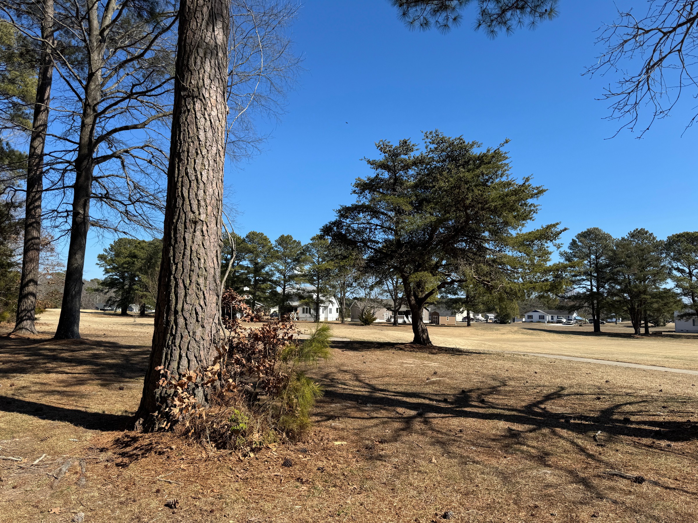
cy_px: 262
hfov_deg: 71.6
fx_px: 484
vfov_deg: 56.8
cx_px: 349
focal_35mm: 24
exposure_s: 1/3802
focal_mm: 6.76
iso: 80
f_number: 1.78
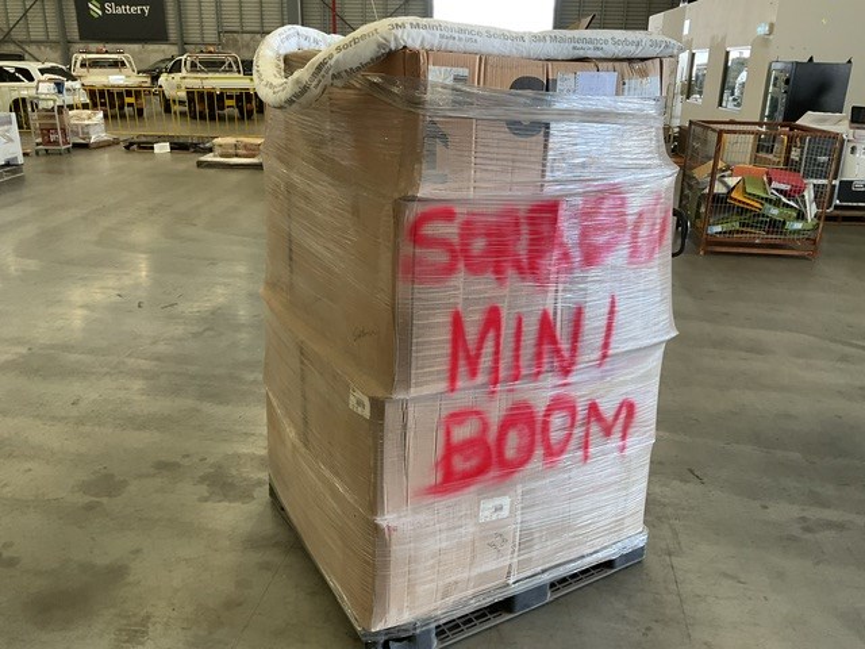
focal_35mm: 29
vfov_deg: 48.2
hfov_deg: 61.7
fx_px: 725
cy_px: 324
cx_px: 432
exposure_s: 1/120
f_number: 1.8
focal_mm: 3
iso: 64
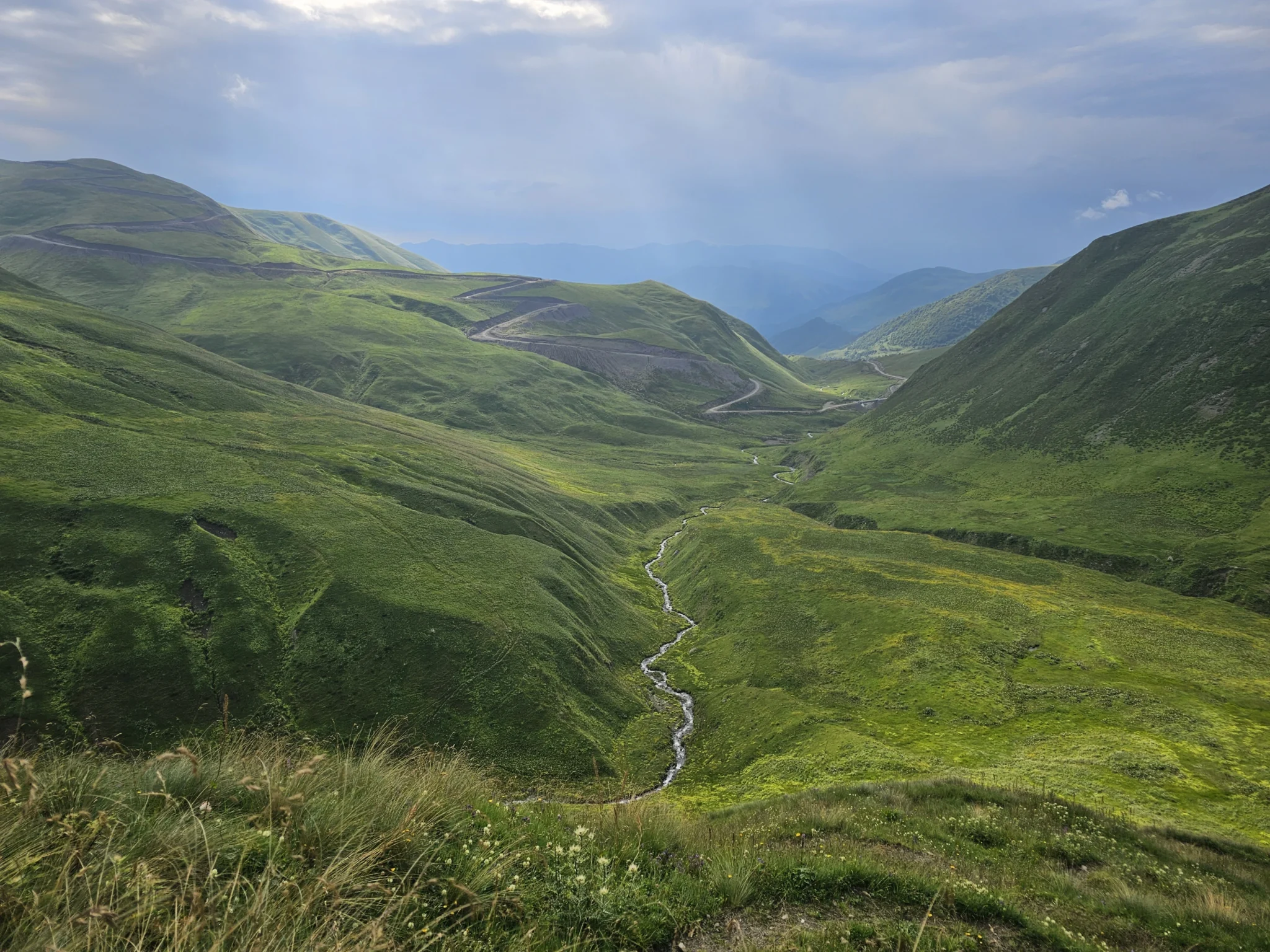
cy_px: 476
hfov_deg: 73.9
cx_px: 635
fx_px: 844
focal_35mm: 23
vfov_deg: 58.9
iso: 10
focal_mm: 6.3
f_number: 1.7
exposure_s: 1/1232
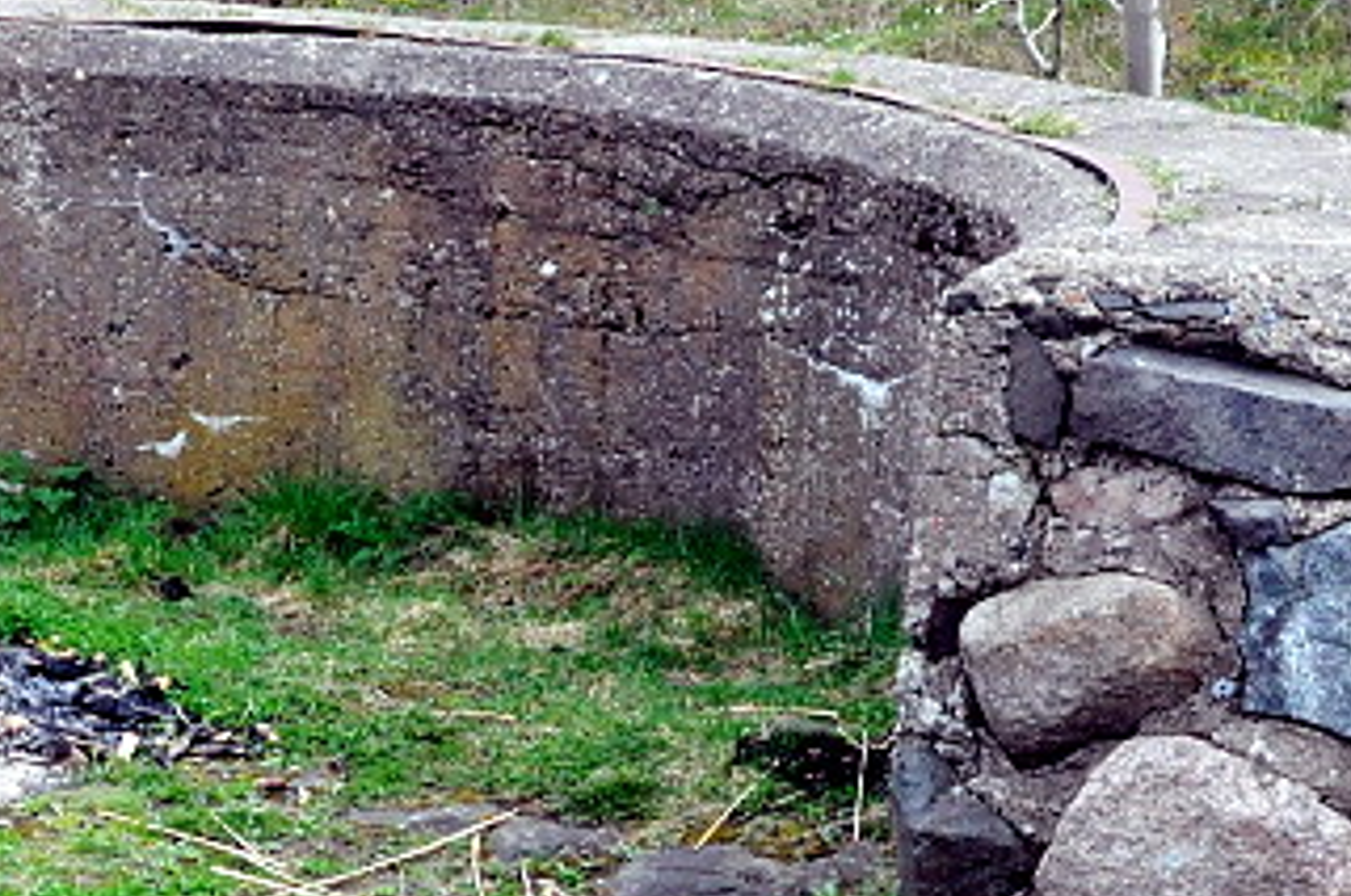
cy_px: 736
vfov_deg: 10.2
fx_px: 5021
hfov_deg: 15.2
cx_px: 156
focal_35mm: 134
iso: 800
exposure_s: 1/400
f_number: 10
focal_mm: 28
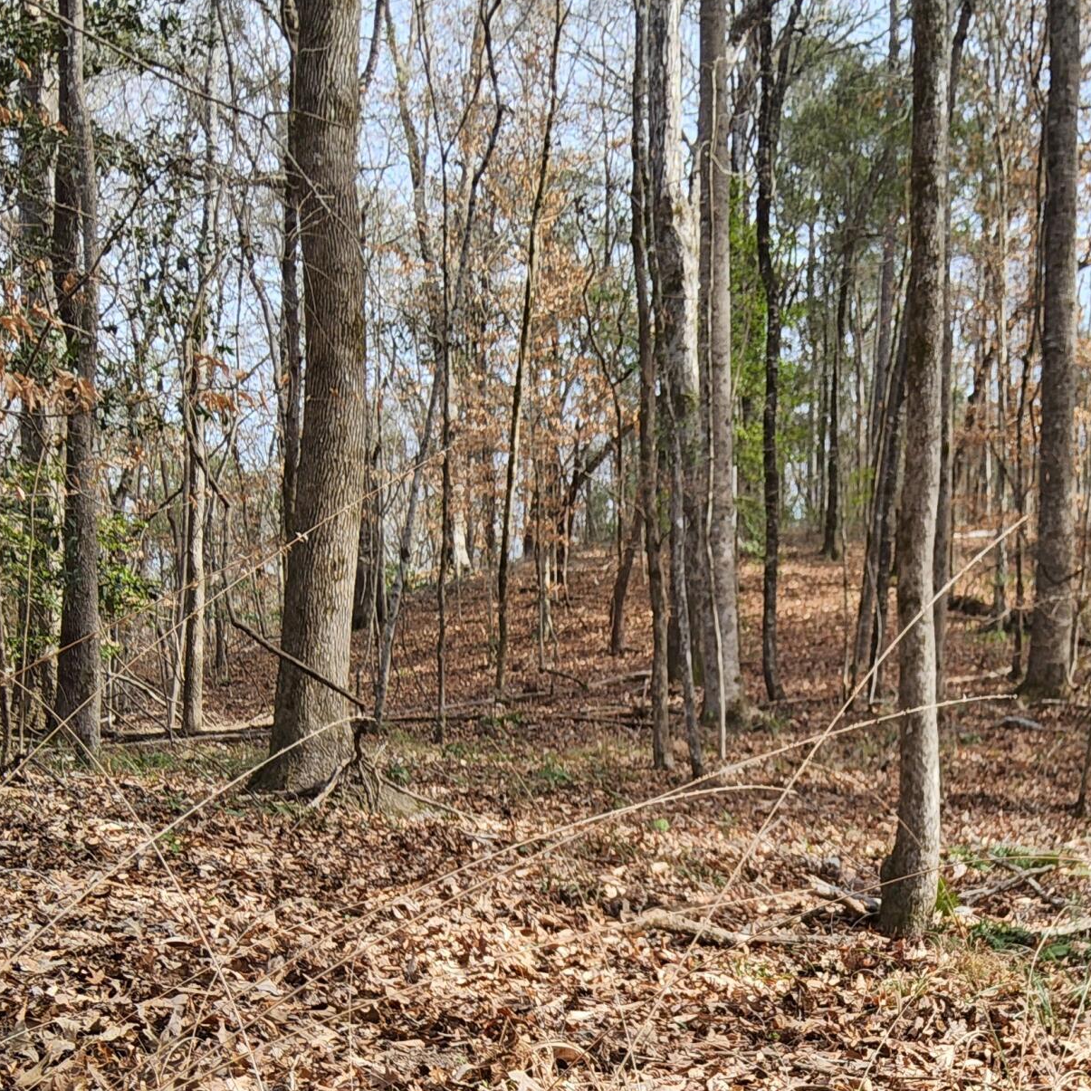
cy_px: 966
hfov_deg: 30.2
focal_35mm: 55
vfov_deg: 29.9
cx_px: 904
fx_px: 1961
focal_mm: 3.08
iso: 32
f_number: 2
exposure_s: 1/357
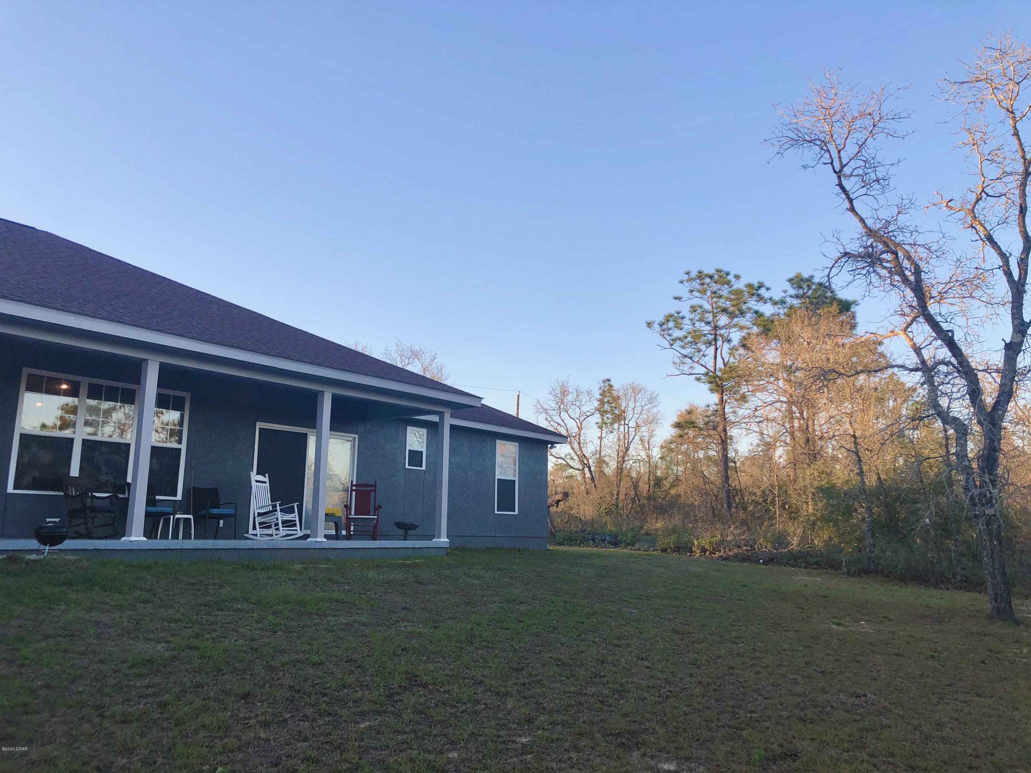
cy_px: 386
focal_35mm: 28
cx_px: 516
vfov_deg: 49.7
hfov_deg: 63.4
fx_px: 834
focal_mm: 3.99
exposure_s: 1/400
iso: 20
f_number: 1.8
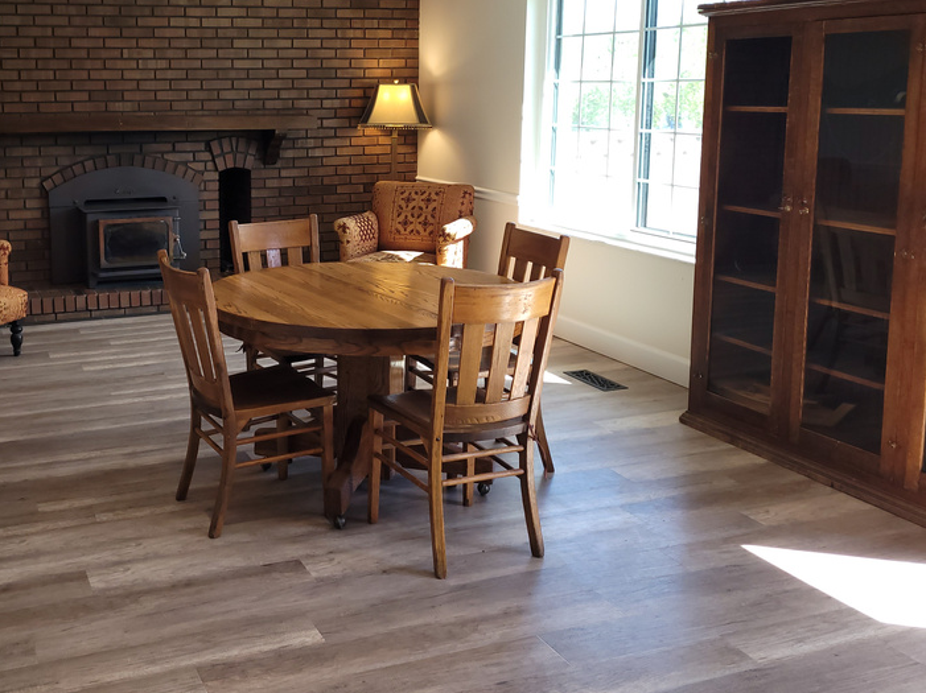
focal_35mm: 38
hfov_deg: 47.6
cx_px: 260
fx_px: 1016
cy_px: 238
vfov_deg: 37.3
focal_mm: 5.4
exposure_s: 1/60
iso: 64
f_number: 1.8
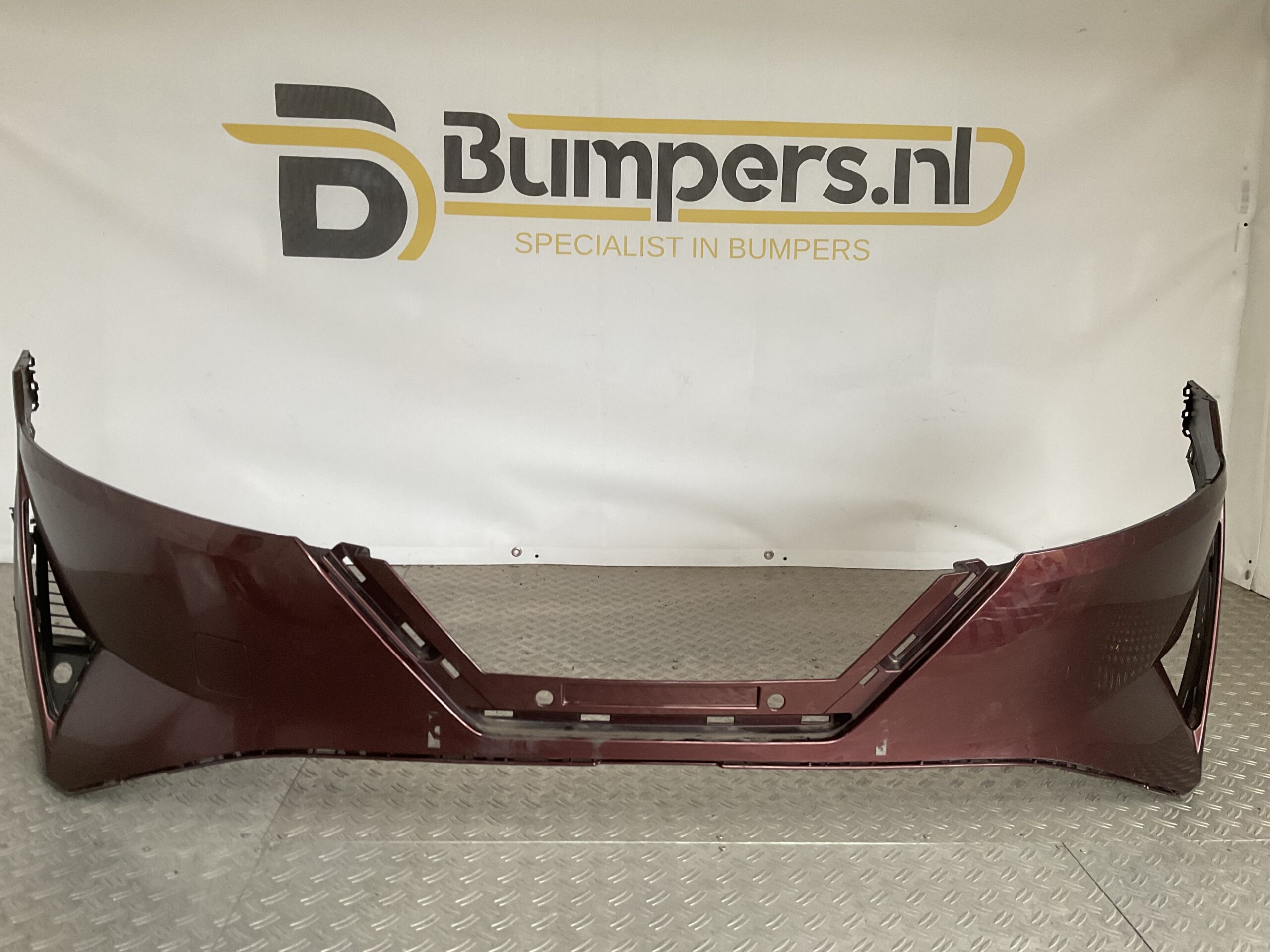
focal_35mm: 29
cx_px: 635
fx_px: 1064
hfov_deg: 61.7
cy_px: 476
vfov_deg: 48.2
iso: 64
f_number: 1.8
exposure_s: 1/50
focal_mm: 3
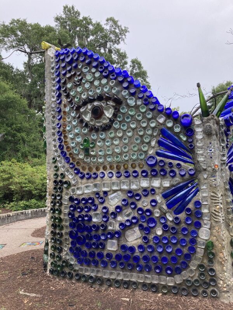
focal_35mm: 28
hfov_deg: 49.7
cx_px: 116
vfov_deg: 63.4
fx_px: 251
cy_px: 155
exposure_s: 1/917
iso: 20
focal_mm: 3.99
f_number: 1.8
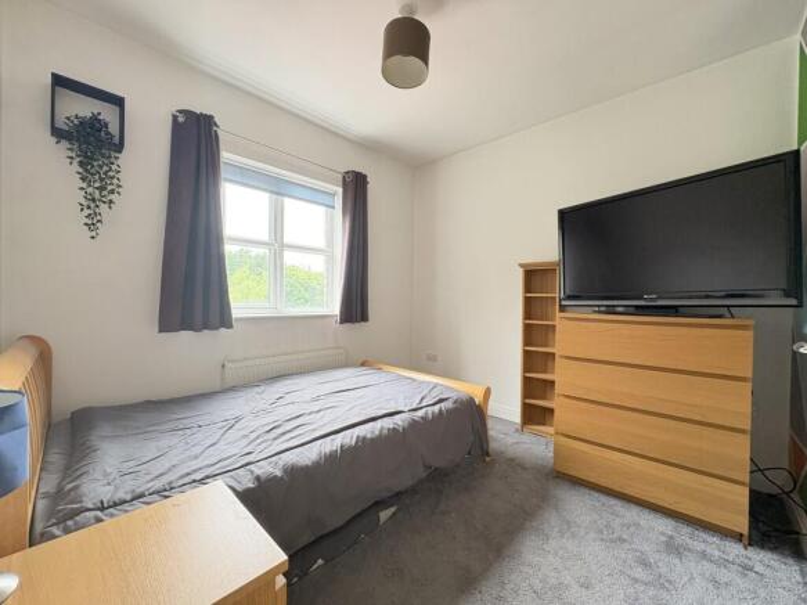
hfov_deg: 102.1
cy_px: 302
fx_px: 326
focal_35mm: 14
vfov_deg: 85.7
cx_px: 404
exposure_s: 1/60
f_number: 2.2
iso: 320
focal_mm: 2.22
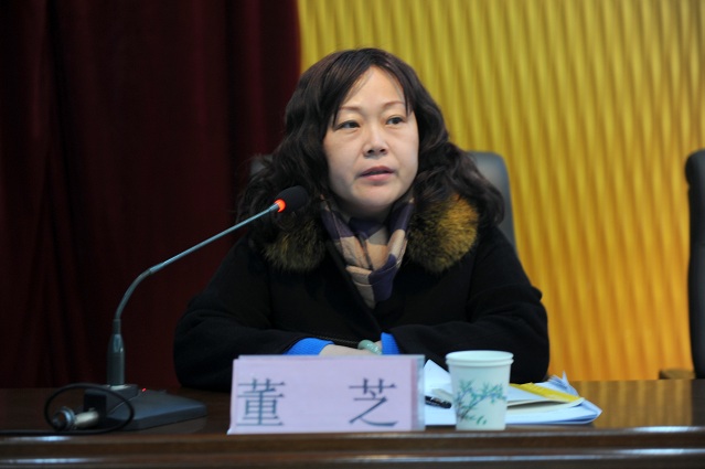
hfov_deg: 28.9
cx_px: 352
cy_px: 234
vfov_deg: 19.4
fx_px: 1370
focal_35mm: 70
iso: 320
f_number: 2.8
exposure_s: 1/13
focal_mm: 70
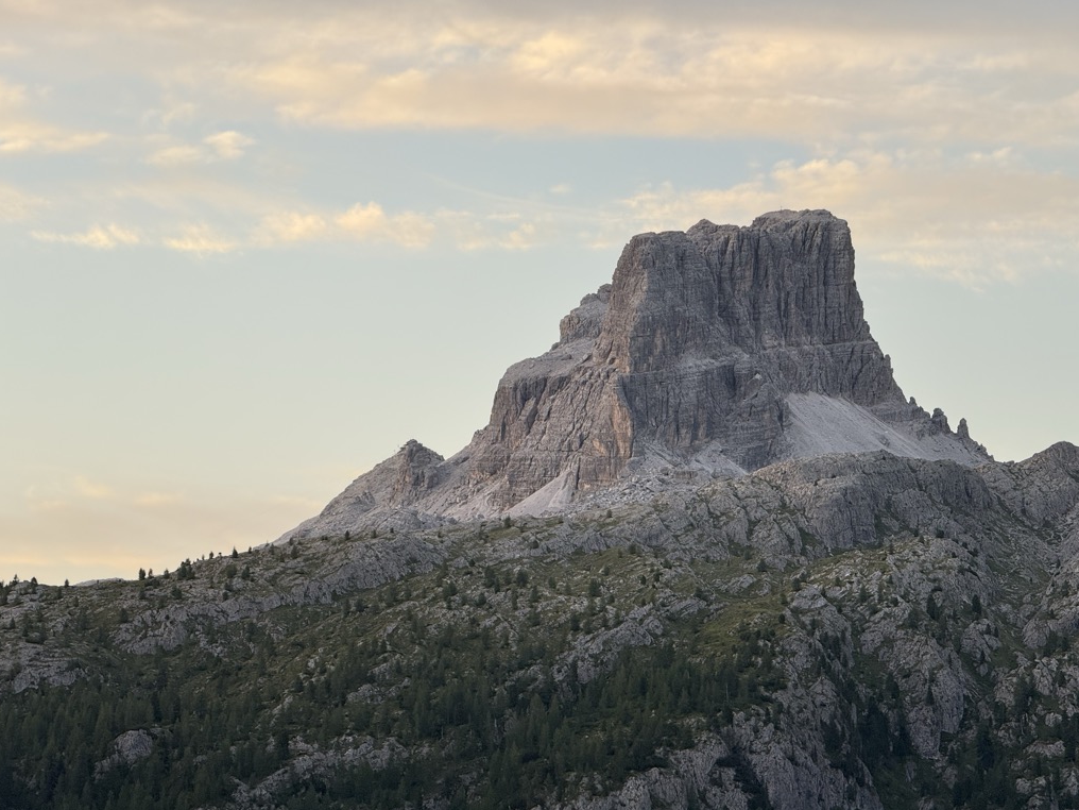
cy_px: 406
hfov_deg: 16.3
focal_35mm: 121
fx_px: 3772
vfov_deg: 12.2
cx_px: 541
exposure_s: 1/106
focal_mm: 15.66
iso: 50
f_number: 2.8
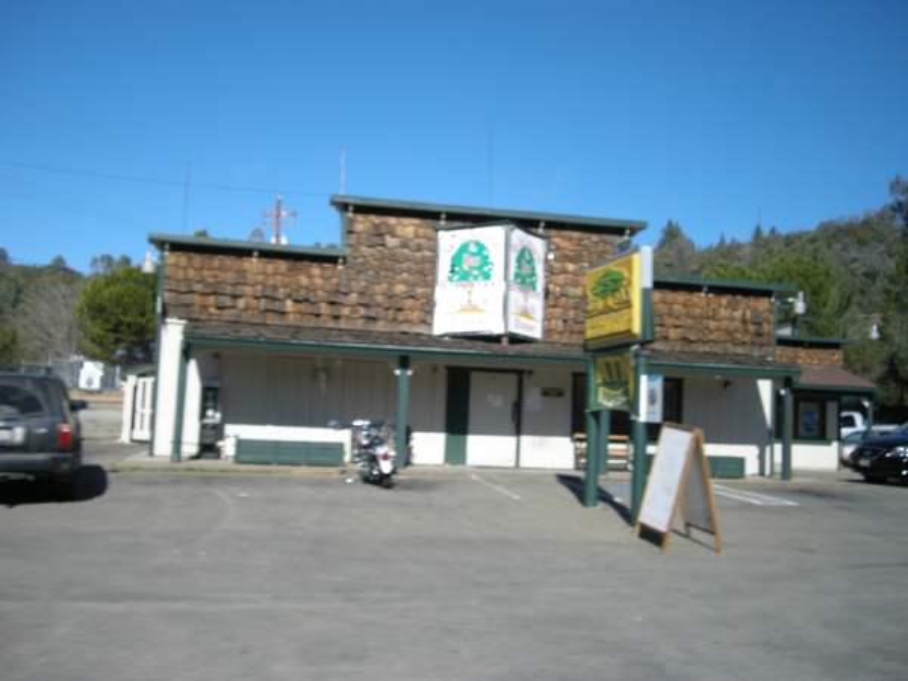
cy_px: 340
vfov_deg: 38.7
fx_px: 971
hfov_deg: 50.1
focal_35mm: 37
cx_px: 454
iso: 64
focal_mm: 7.9
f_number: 2.8
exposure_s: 1/254
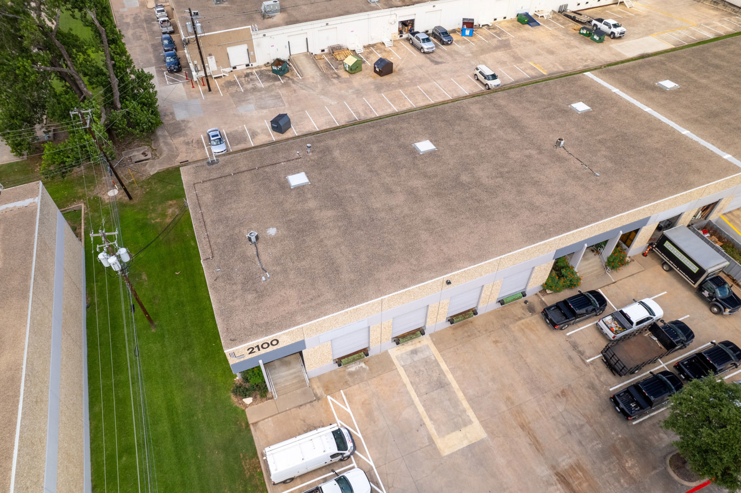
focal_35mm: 22
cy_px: 246
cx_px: 370
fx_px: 453
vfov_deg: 57.2
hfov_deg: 78.6
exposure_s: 1/50
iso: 100
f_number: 2.8
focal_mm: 8.38
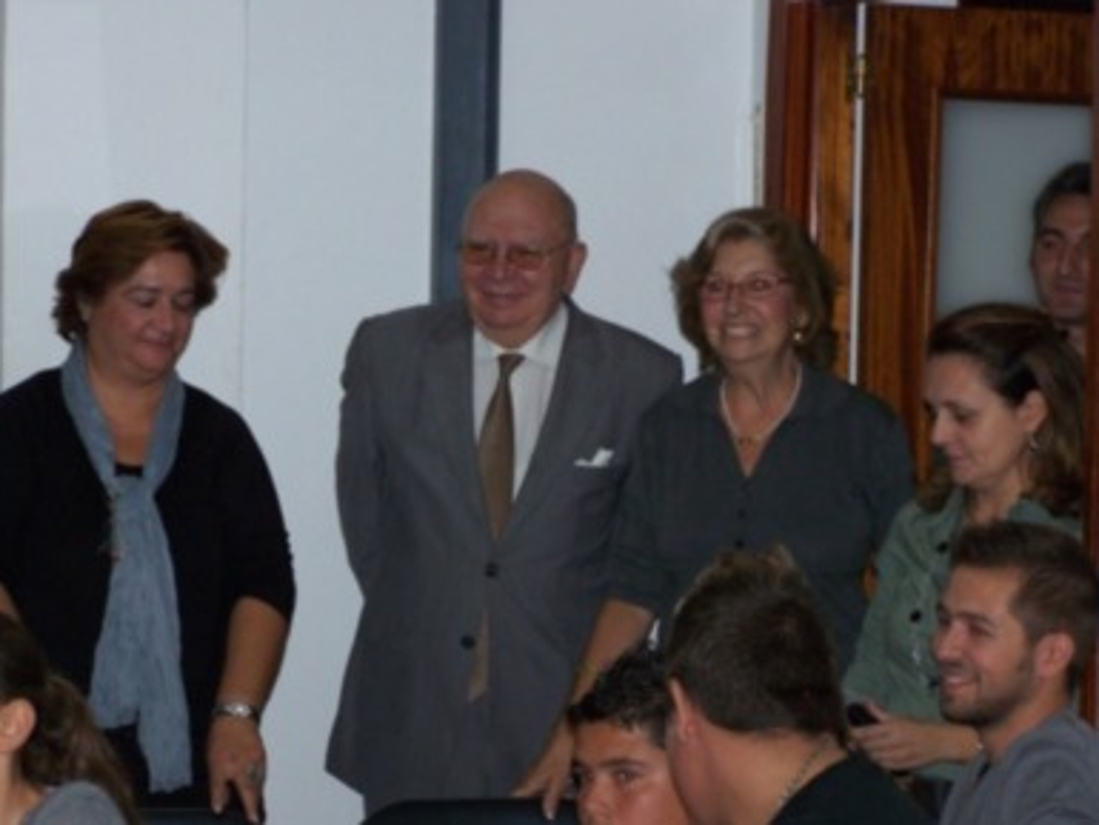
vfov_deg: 11.2
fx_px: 4224
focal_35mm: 133
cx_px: 551
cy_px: 403
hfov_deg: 14.8
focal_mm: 21.2
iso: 160
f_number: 3.3
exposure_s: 1/100
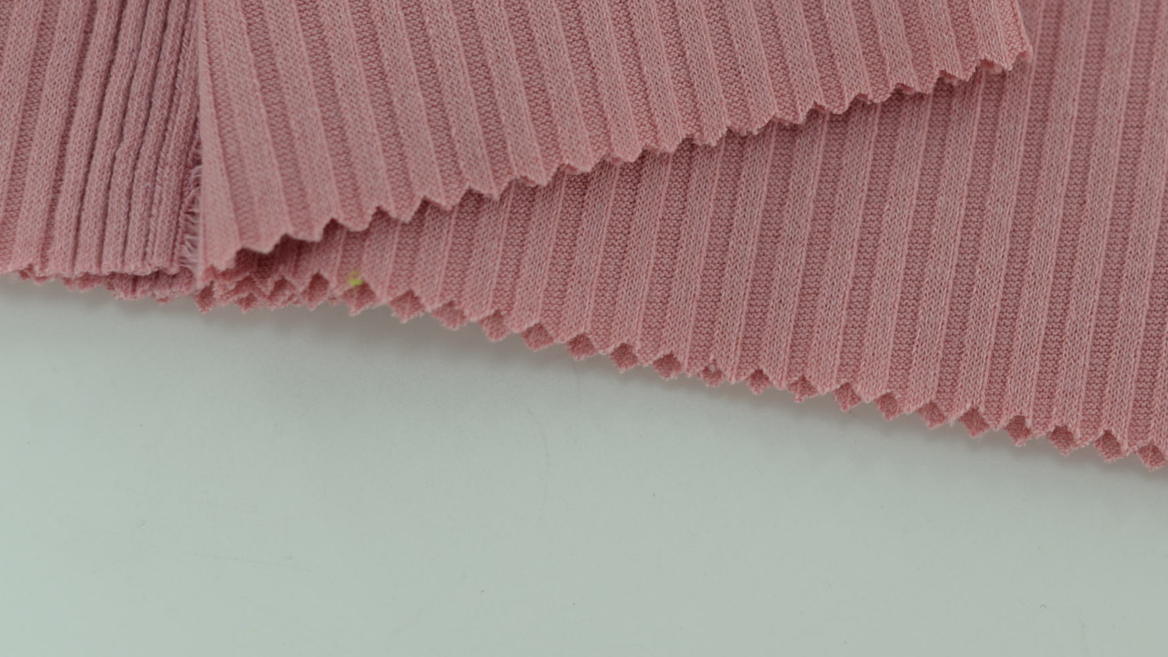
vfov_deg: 13.2
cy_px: 79
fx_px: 2818
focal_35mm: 91
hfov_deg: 23.0
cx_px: 991
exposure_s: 1/200
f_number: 3.5
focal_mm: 50
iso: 100
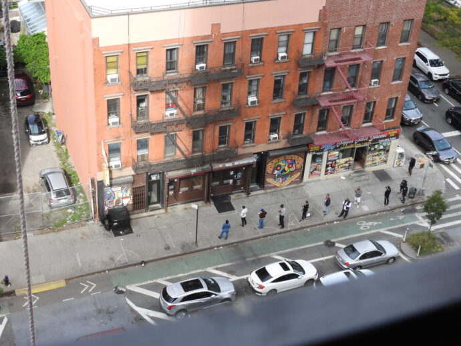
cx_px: 230
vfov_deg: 26.6
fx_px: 733
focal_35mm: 55
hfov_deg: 34.9
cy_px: 173
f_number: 5.6
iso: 360
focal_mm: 9.8
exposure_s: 1/500
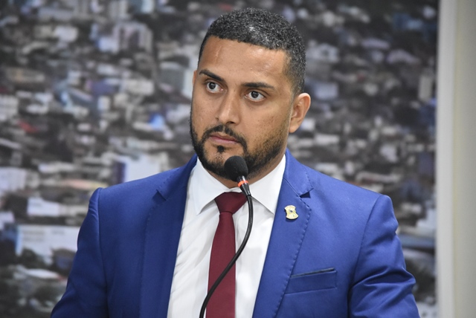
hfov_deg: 7.6
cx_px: 238
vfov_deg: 5.1
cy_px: 159
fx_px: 3573
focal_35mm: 270
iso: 4000
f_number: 5
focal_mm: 180
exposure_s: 1/50
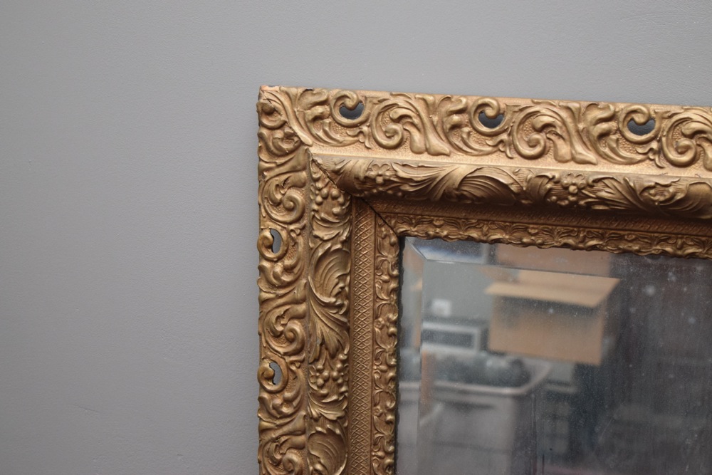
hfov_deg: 28.1
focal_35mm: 72
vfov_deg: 18.9
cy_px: 238
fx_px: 1424
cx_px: 356
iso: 1600
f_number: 5.3
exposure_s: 1/60
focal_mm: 48
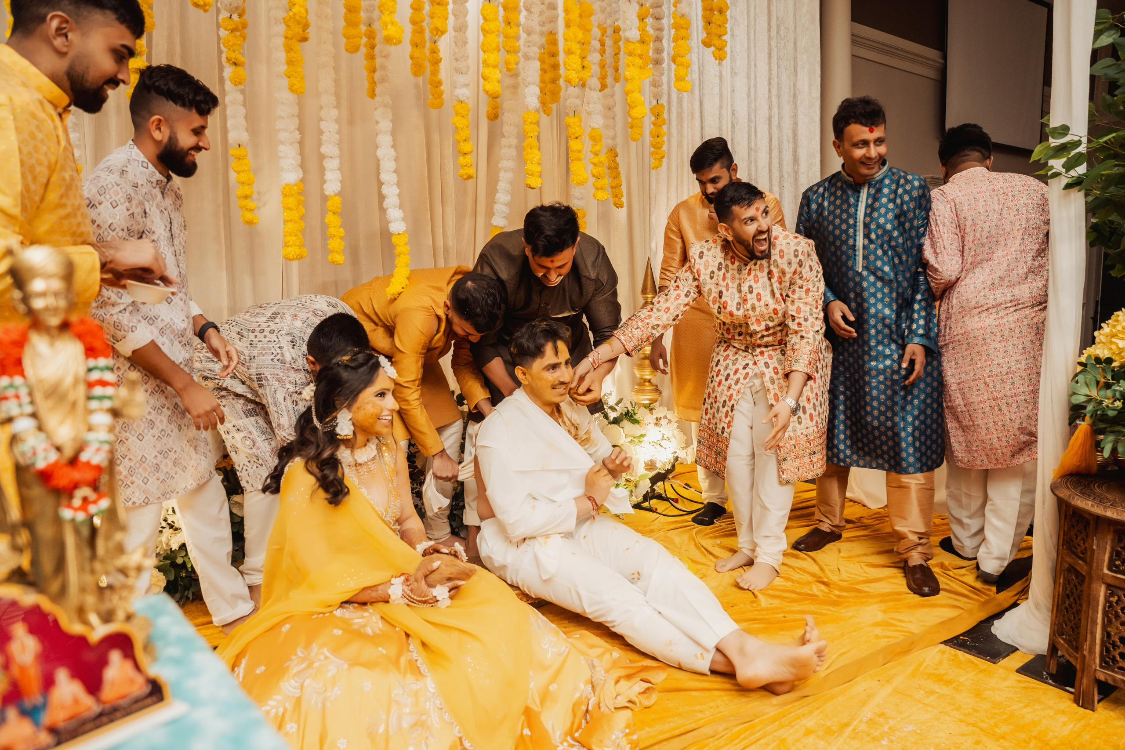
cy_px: 375
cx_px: 562
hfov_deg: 73.7
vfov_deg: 53.1
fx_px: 750
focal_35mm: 24
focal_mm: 24
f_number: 4
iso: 1250
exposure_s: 1/200
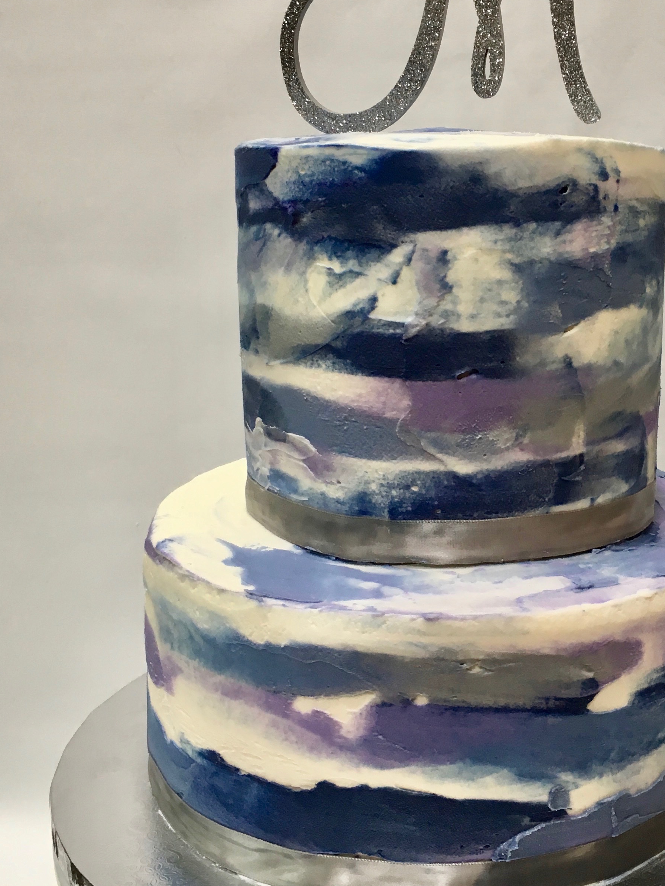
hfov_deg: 29.3
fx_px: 1255
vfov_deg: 38.9
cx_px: 476
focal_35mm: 49
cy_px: 411
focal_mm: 4.15
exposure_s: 1/30
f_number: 2.2
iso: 25
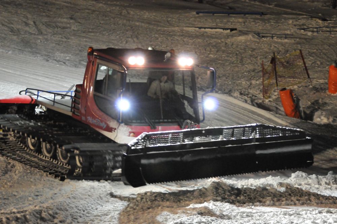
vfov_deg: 13.0
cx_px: 168
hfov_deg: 19.5
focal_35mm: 105
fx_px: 982
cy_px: 112
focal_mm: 70
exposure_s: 1/40
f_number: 4.5
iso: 3200
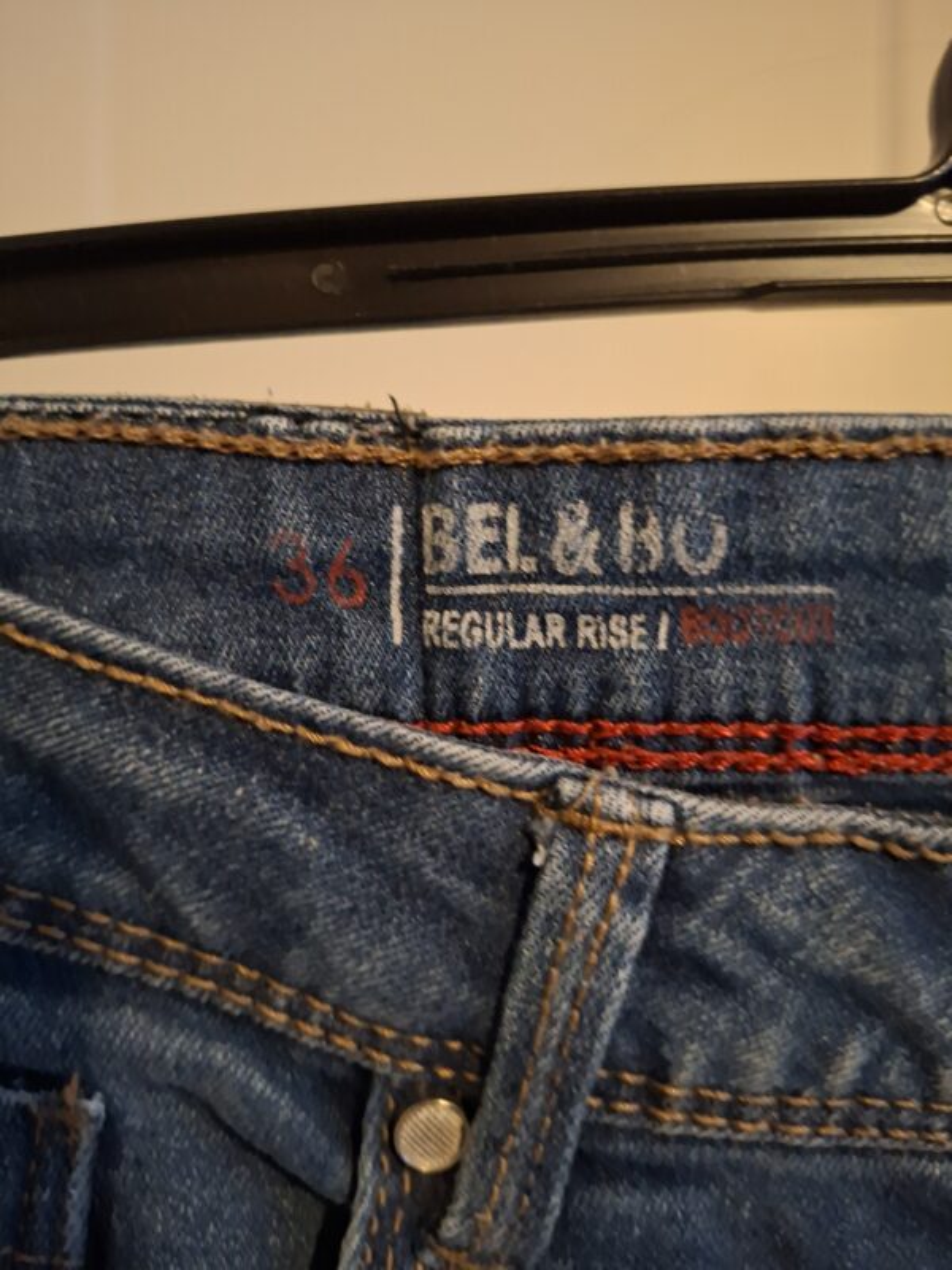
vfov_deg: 73.9
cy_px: 635
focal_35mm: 23
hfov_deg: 58.9
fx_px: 843
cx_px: 476
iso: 800
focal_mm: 5.54
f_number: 1.8
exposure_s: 1/20
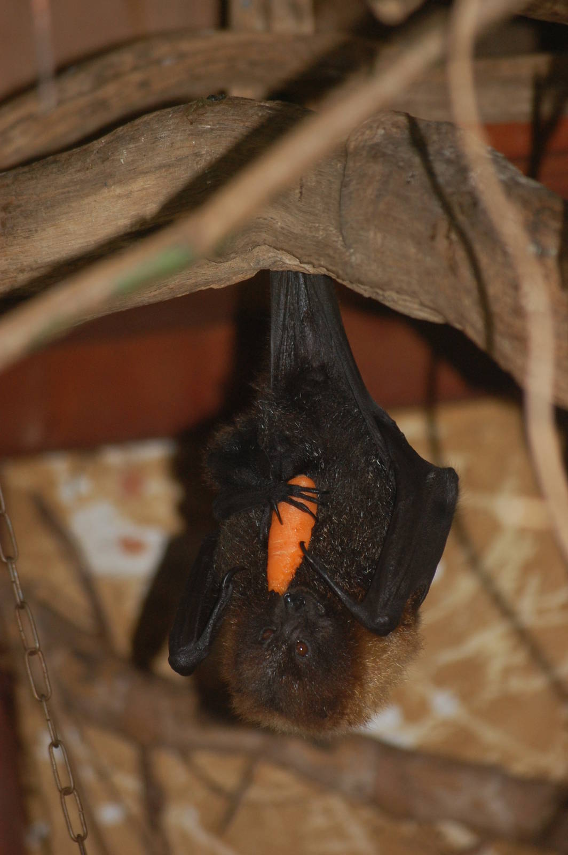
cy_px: 428
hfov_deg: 4.6
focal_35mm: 300
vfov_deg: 6.9
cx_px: 284
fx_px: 7112
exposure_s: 1/60
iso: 640
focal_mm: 200
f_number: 5.6
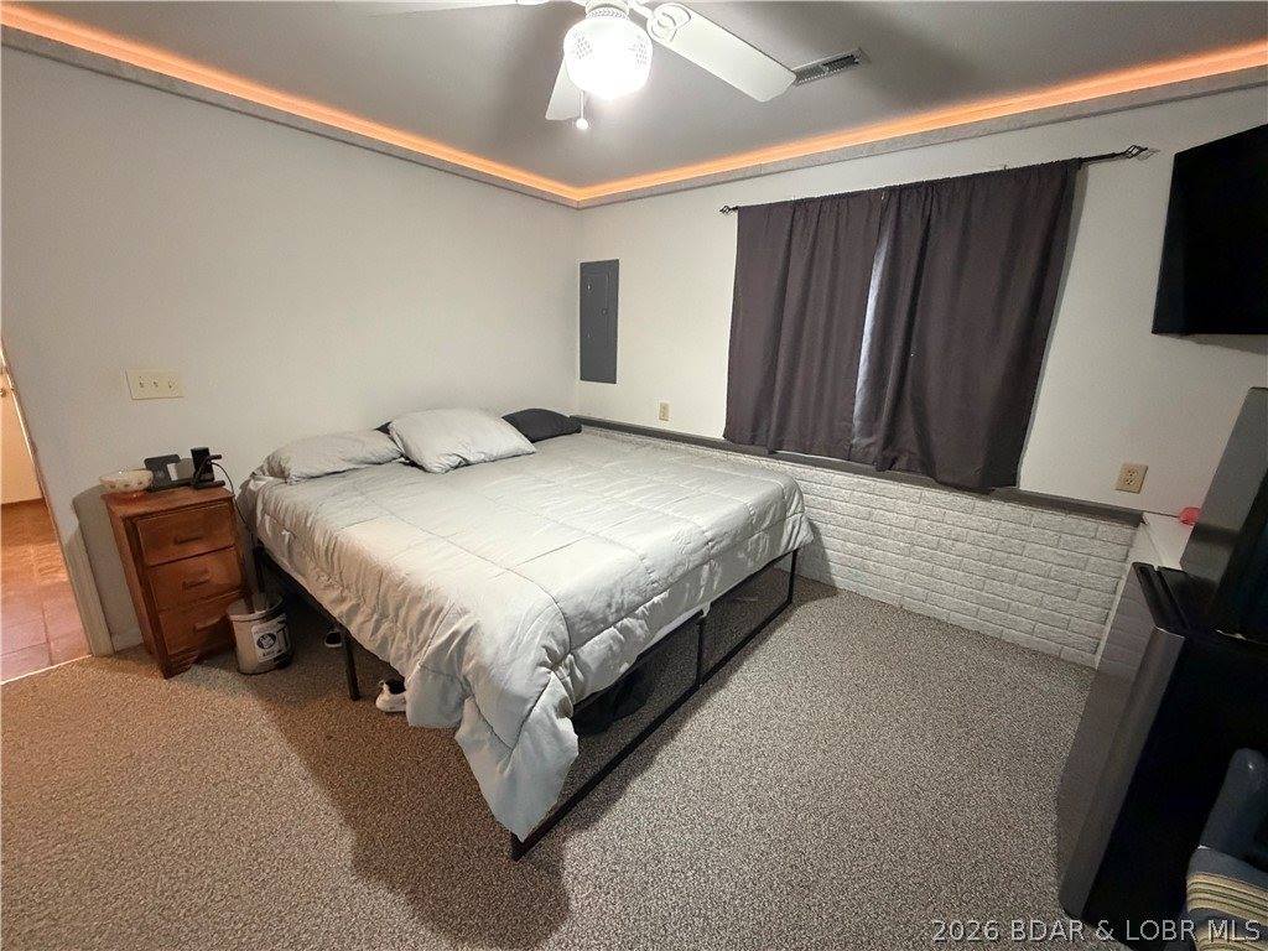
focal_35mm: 14
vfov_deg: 85.7
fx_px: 513
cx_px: 634
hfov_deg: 102.1
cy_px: 476
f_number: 2.2
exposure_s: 1/60
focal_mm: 2.22
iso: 1250
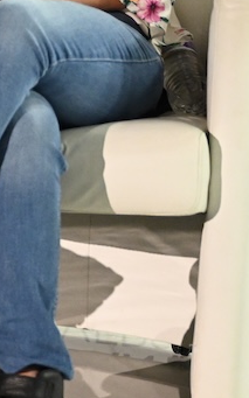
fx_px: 1912
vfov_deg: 11.9
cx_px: -452
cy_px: 88
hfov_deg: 6.8
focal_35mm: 176
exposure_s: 1/200
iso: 4000
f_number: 2.8
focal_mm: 46
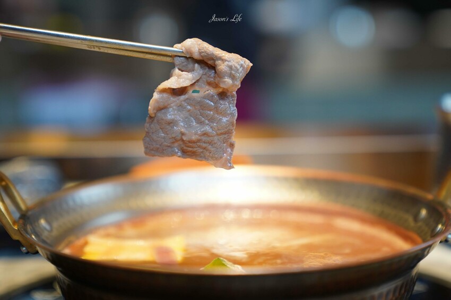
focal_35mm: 70
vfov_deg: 19.4
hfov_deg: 28.9
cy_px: 150
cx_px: 226
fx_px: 877
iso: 1000
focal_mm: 70
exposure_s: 1/80
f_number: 2.8
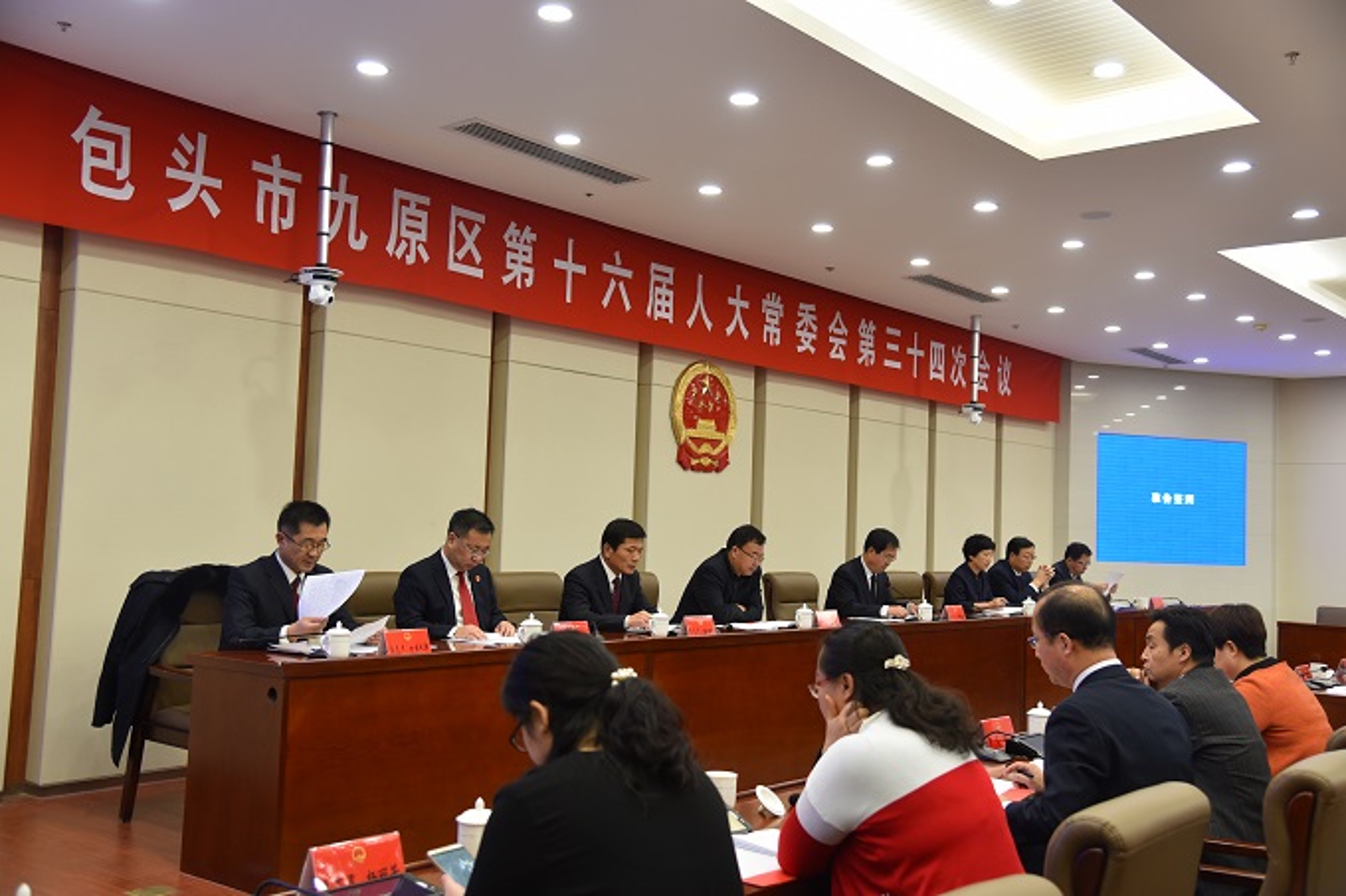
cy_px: 448
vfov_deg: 37.8
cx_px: 673
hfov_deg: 54.4
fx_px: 1308
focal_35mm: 35
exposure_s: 1/60
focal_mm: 35
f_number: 4
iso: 640
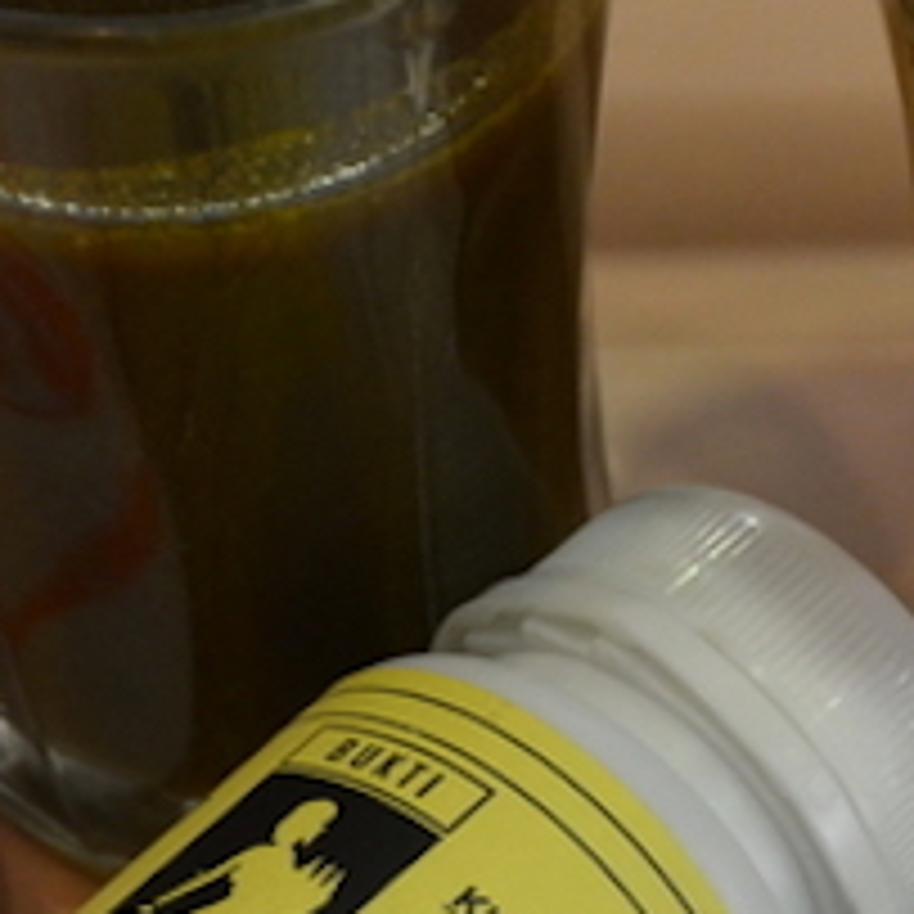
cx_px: 779
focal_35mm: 213
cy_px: 797
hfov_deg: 8.2
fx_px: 6363
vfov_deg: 8.2
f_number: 4.2
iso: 800
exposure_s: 1/40
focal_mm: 34
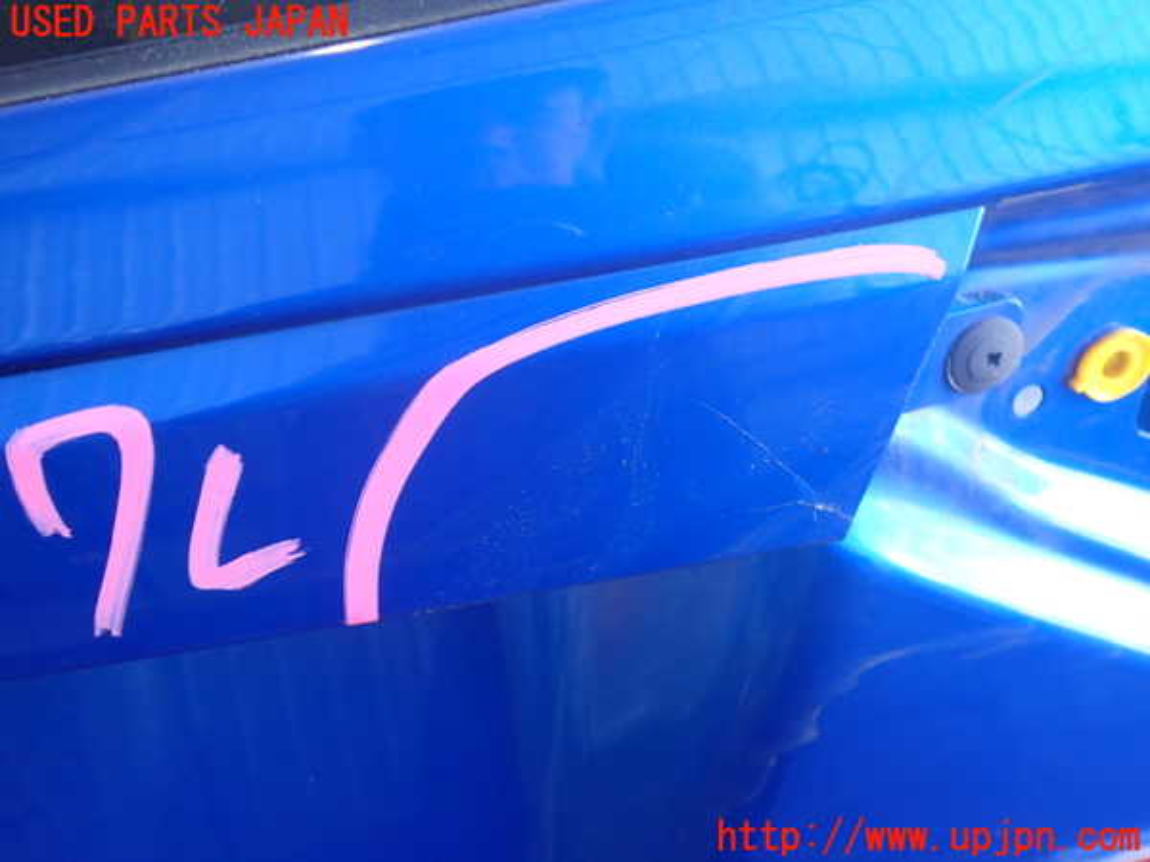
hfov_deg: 60.0
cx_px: 575
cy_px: 431
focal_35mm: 30
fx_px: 997
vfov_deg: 46.8
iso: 200
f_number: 2.3
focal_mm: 5.4
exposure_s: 1/40
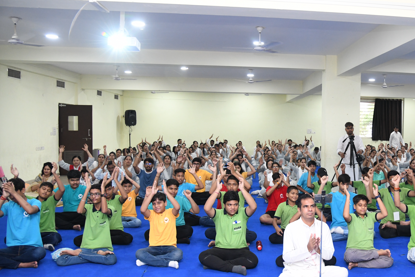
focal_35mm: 37
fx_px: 426
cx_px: 311
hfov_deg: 49.8
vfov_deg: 35.9
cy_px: 149
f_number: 4
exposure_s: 1/125
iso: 2500
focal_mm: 24
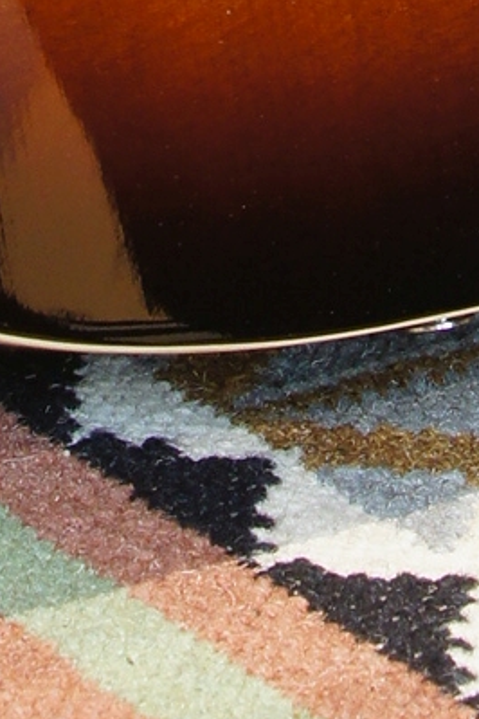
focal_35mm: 344
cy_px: -1330
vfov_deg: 5.7
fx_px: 6865
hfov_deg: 4.0
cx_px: 355
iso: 400
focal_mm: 40
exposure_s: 1/13
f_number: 8
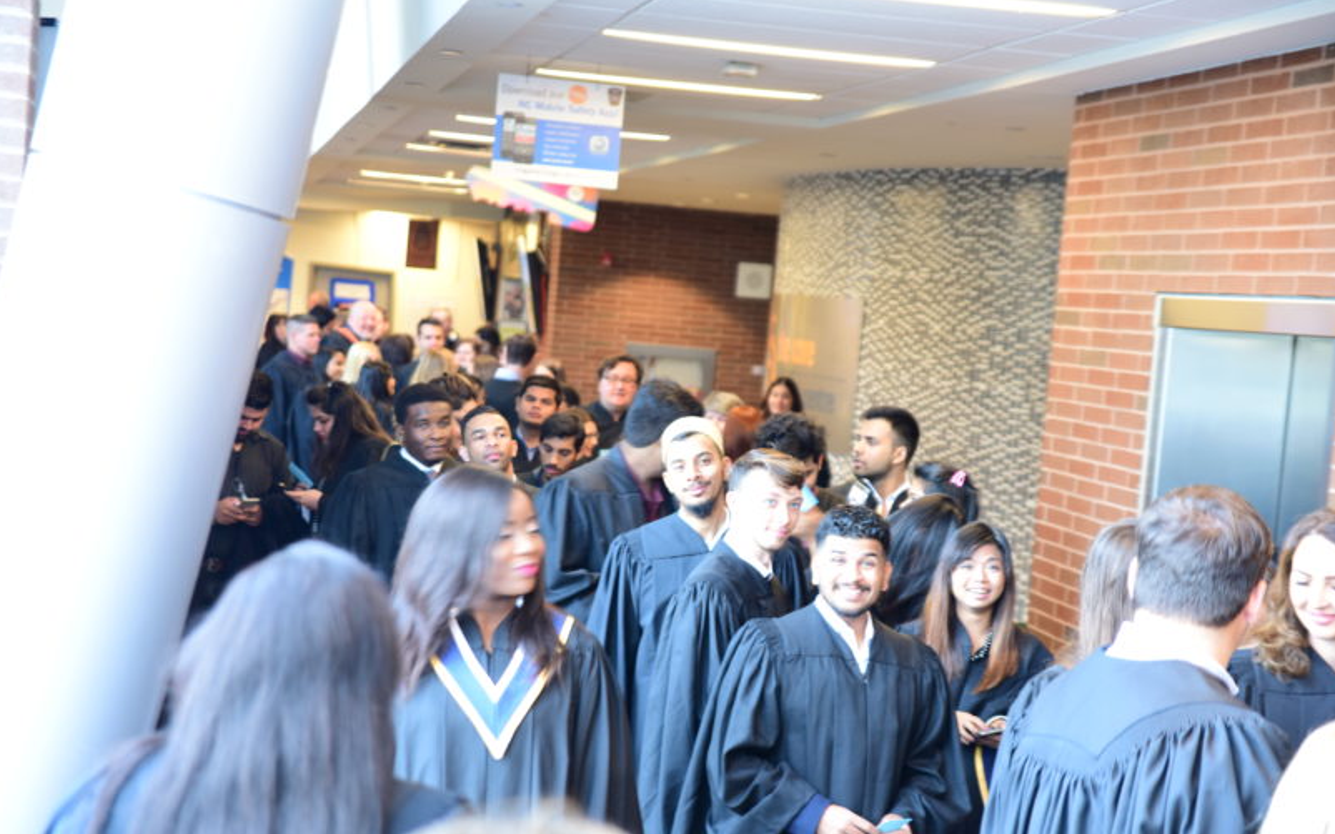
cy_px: 444
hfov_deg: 28.6
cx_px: 667
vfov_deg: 18.1
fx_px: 2619
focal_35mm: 72
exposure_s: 1/25
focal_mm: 70
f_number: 2.8
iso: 640
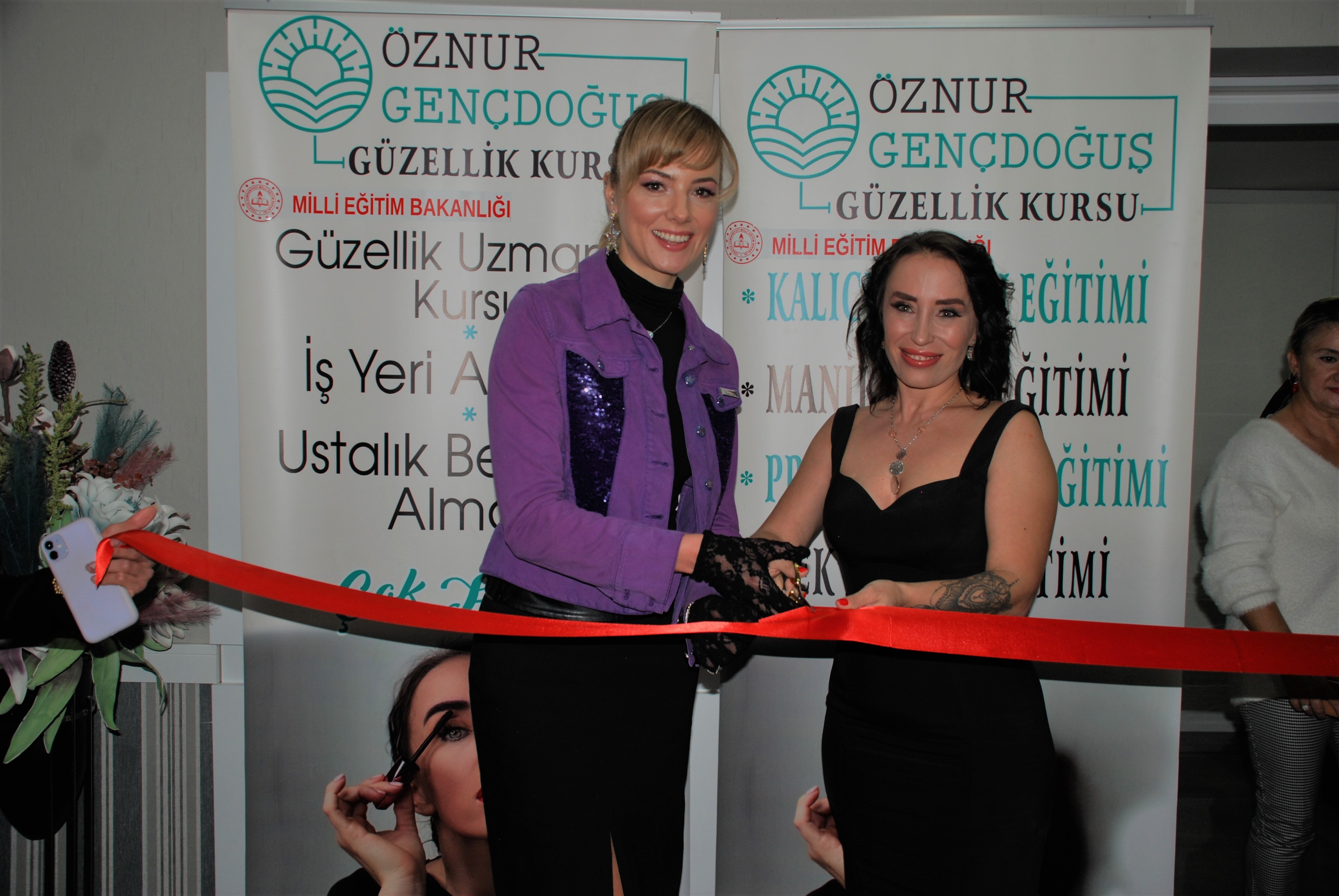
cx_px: 670
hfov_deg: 57.2
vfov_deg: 40.1
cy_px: 448
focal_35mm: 33
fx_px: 1229
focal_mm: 22
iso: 200
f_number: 3.8
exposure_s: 1/60
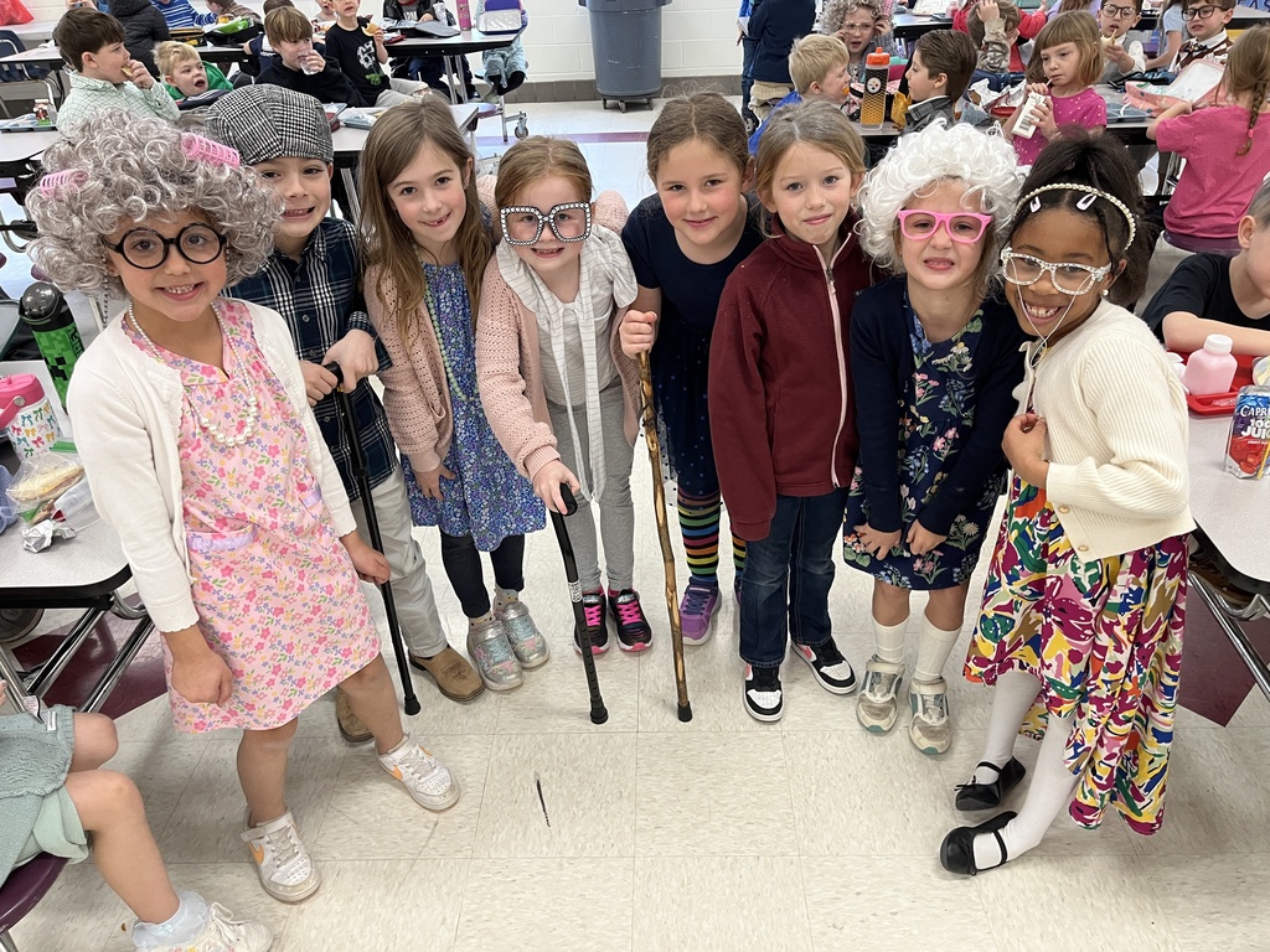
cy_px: 476
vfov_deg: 53.1
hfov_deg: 67.3
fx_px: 954
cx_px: 635
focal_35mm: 26
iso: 200
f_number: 1.6
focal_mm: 5.1
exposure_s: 1/60
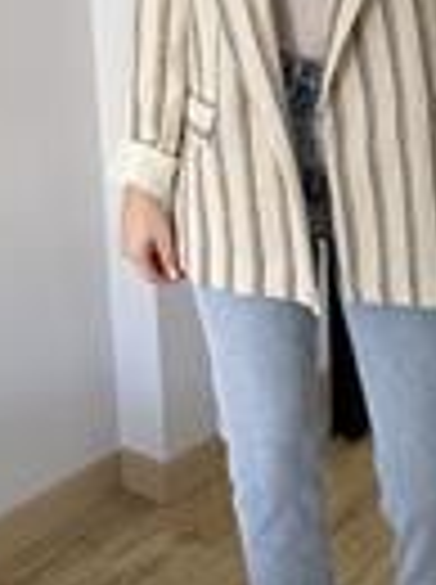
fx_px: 1247
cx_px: 328
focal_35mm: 74
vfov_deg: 25.6
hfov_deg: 19.7
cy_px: 68
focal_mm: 6.76
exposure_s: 1/67
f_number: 1.78
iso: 200
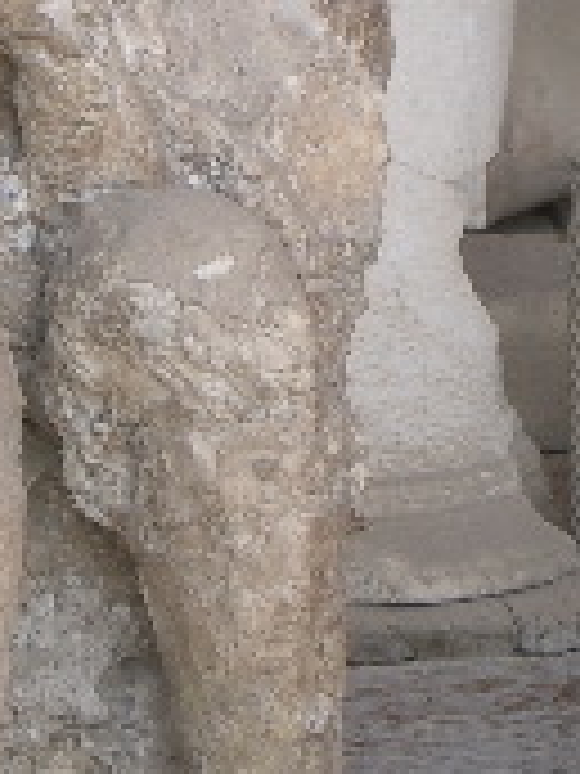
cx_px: -34
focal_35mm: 257
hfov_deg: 5.8
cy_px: 297
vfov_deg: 7.7
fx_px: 5741
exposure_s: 1/40
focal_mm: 17.4
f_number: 4.8
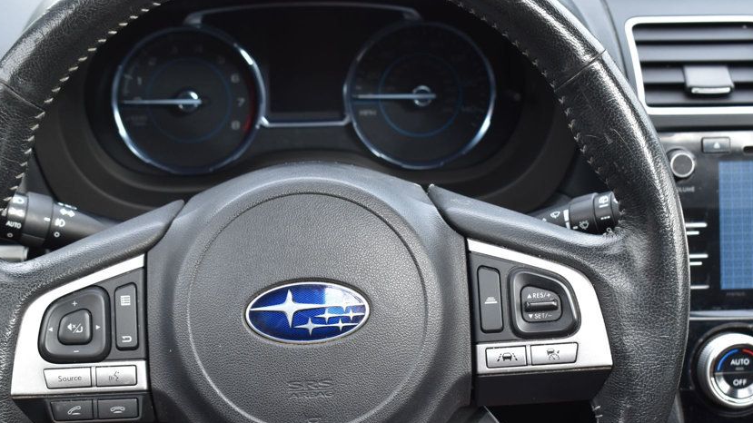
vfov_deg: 18.2
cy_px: 293
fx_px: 1318
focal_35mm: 66
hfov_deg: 31.9
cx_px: 356
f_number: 8
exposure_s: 1/60
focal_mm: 34
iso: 400
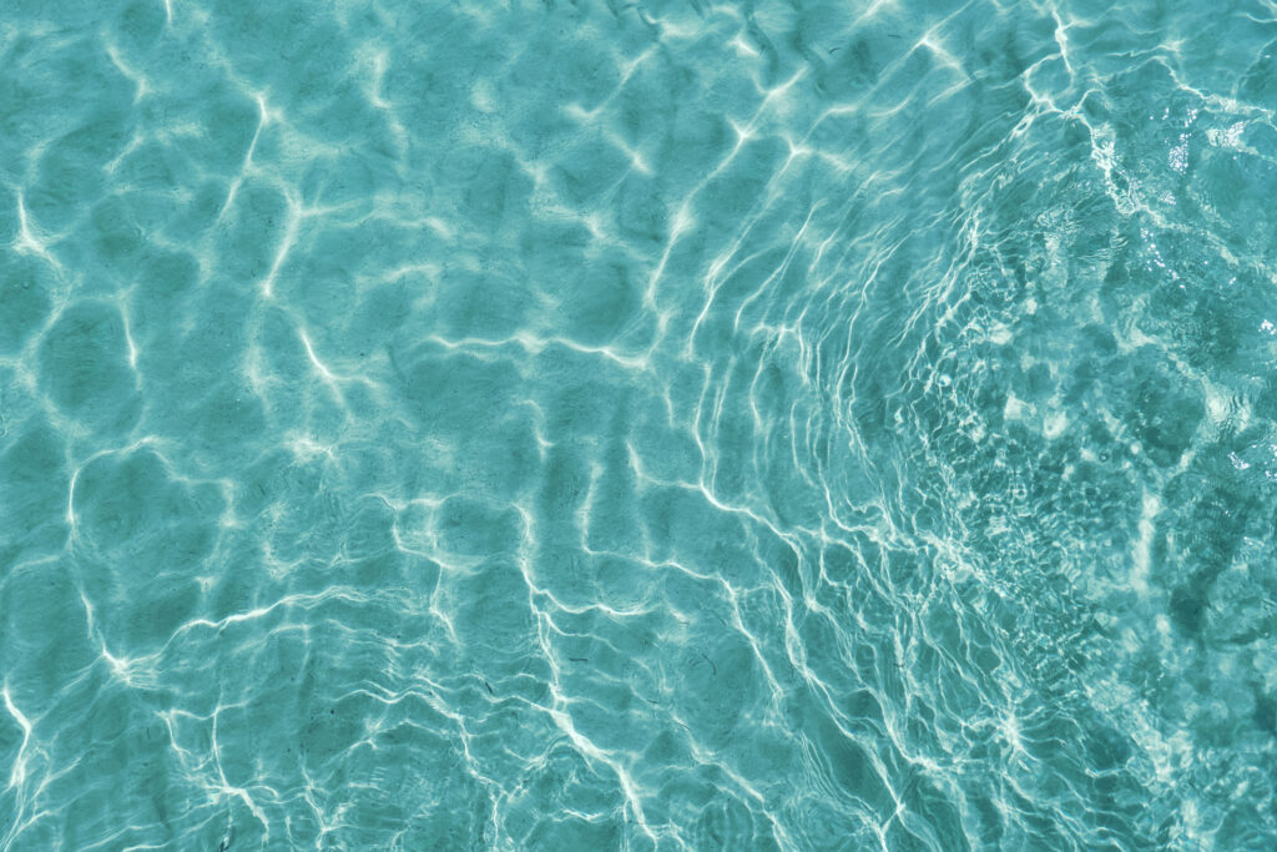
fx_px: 1543
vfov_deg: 30.9
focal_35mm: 44
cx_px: 638
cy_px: 426
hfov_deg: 45.0
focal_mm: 29
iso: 100
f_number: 5
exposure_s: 1/800
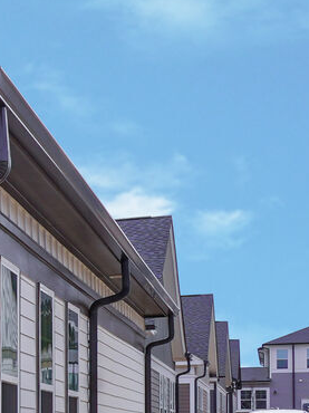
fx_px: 1239
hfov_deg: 9.5
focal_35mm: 104
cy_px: 381
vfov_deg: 18.6
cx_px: -730
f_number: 10
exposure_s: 1/160
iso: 100
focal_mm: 20
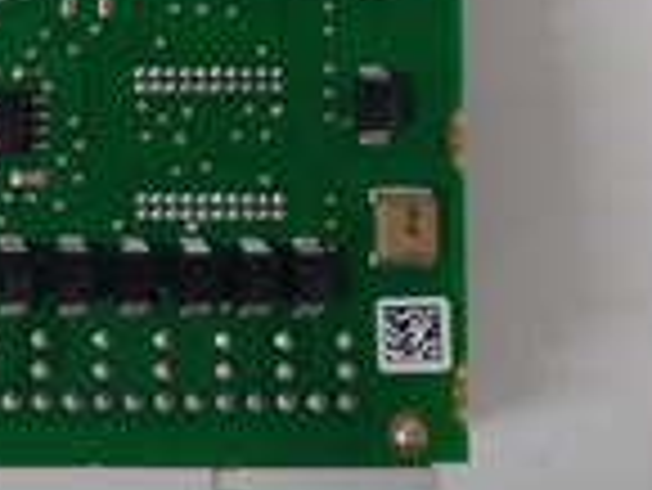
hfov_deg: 19.2
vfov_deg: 15.6
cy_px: -20
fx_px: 1753
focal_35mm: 93
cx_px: -243
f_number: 2
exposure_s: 1/33
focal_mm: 3.79
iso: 501
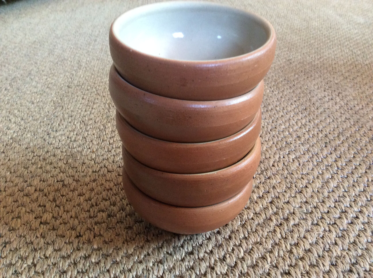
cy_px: 139
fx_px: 344
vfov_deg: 44.1
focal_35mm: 32
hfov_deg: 56.9
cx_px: 186
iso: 200
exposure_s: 1/25
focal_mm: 3.3
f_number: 2.4
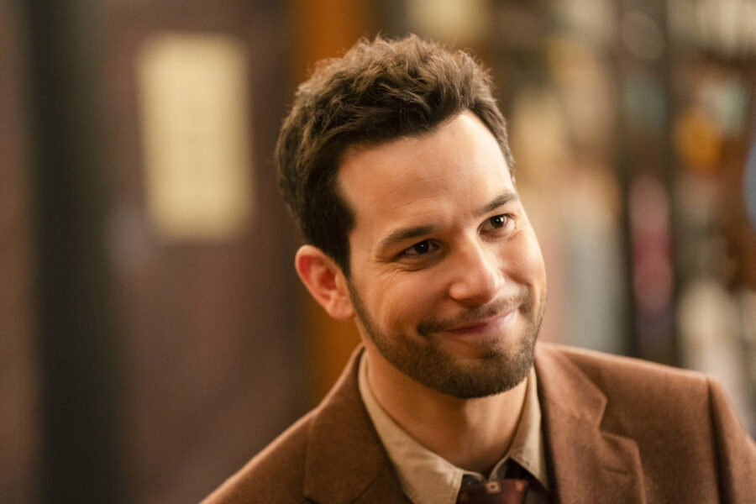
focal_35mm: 165
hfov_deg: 12.5
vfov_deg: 8.3
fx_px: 3465
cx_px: 378
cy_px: 252
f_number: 2.8
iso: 3200
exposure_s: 1/160
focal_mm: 165
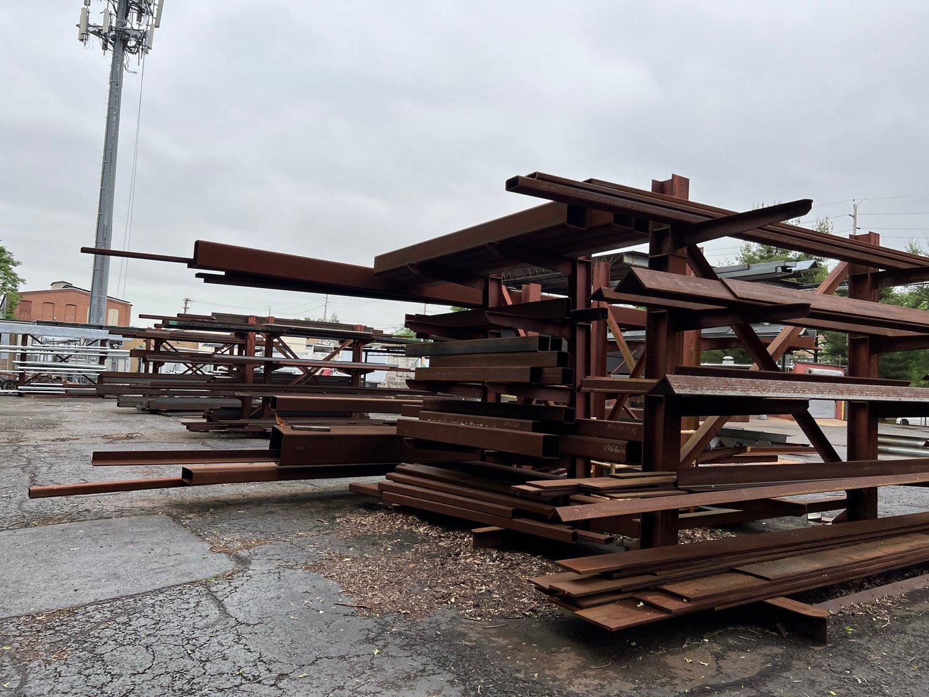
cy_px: 348
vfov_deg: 53.1
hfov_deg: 67.3
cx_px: 464
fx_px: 698
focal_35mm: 26
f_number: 1.5
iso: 50
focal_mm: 5.7
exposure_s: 1/1468
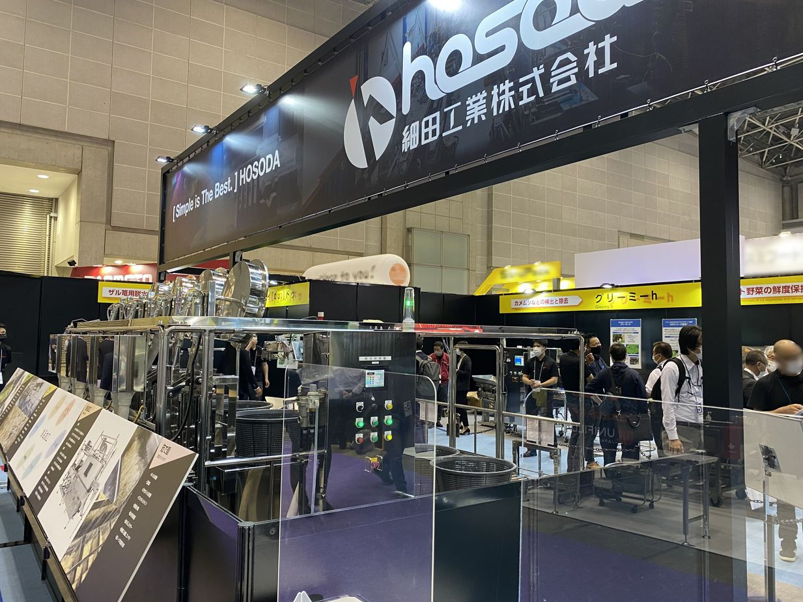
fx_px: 626
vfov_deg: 51.3
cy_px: 306
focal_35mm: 27
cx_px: 401
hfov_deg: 65.3
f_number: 1.8
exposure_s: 1/50
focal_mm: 4.25
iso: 125
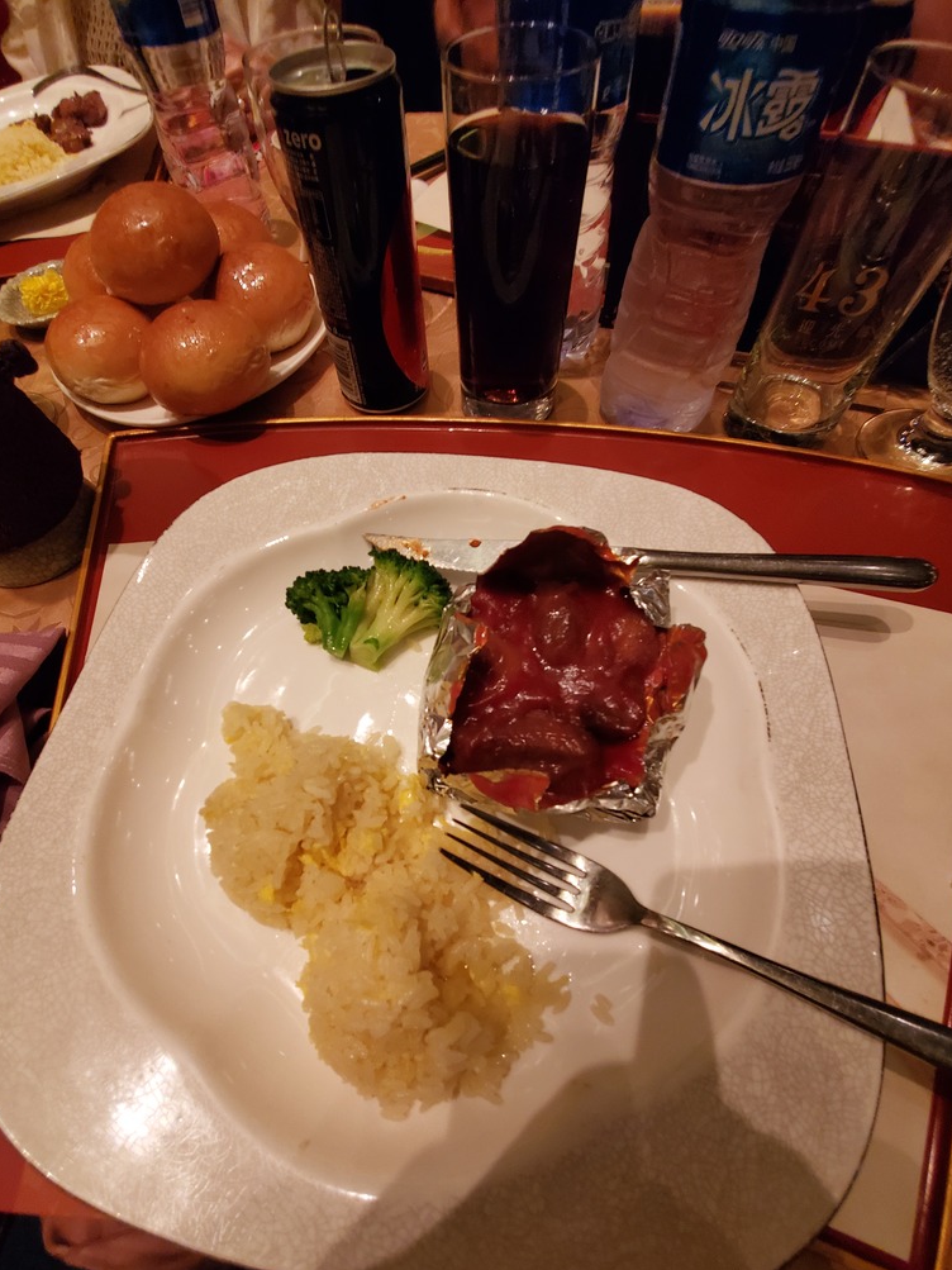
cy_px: 681
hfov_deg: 85.6
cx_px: 465
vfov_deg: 101.9
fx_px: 513
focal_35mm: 14
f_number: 2.2
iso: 640
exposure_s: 1/33
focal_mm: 1.8
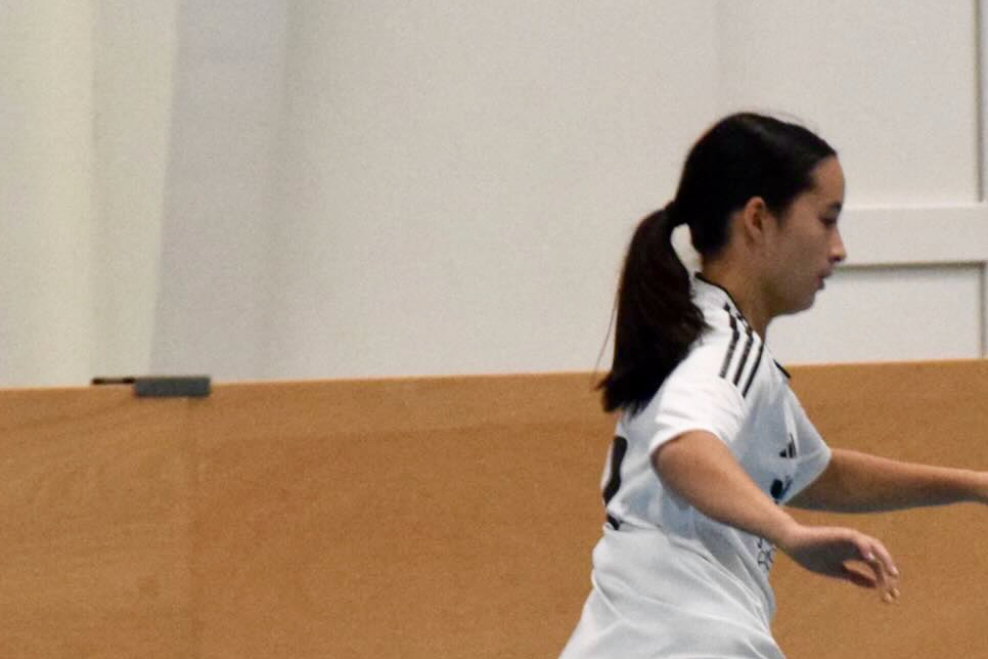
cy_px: 574
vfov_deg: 3.0
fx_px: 12404
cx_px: 732
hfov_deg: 4.6
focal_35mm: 452
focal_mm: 112
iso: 3200
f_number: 5.6
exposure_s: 1/250
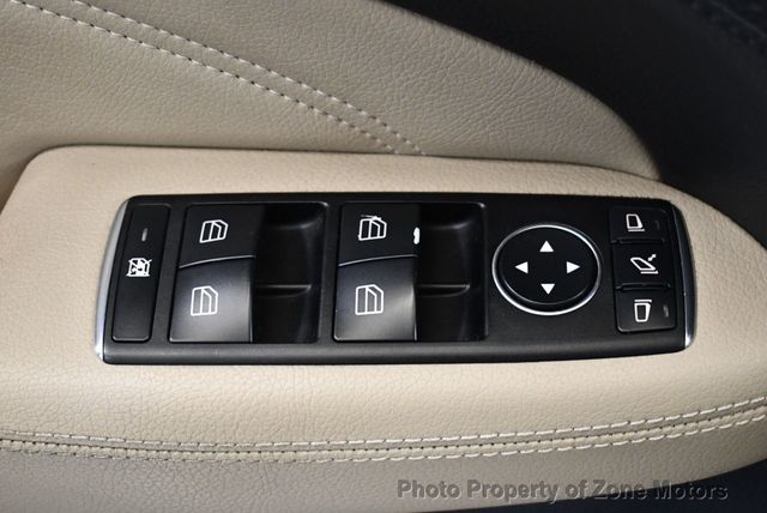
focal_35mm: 64
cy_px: 256
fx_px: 1365
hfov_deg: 31.4
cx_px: 384
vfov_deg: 21.3
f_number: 4.5
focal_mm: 32
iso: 3200
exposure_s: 1/80
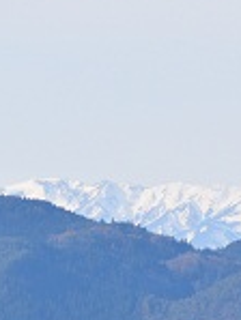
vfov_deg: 1.9
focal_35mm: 1046
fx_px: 9696
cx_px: 219
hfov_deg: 1.4
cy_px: 221
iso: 200
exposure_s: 1/800
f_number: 7.1
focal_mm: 240
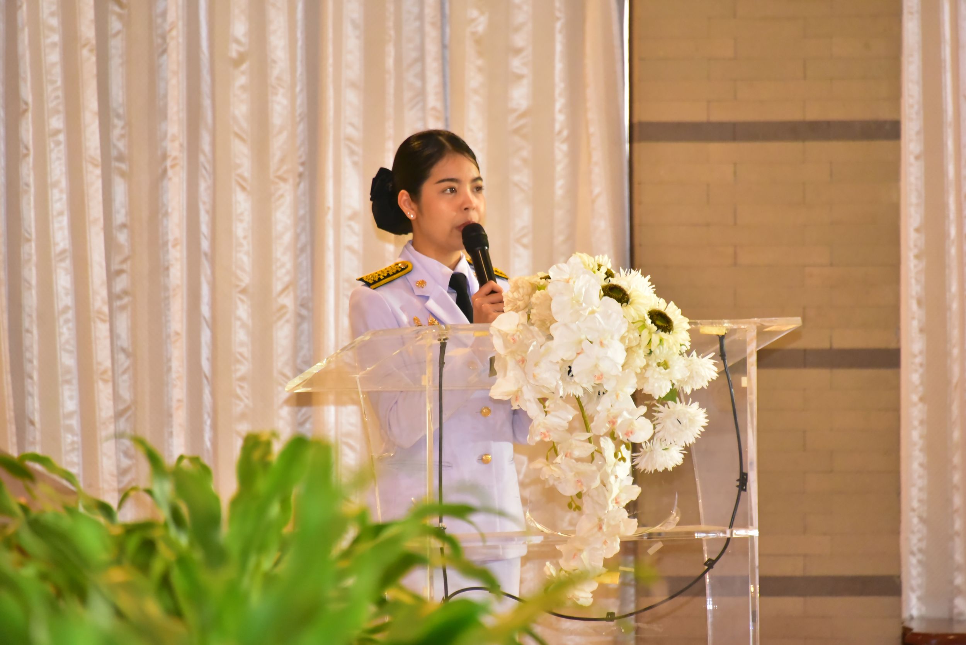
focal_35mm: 300
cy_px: 322
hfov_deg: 6.9
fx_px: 8053
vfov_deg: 4.6
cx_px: 483
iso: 8000
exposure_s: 1/80
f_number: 5.6
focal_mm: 300
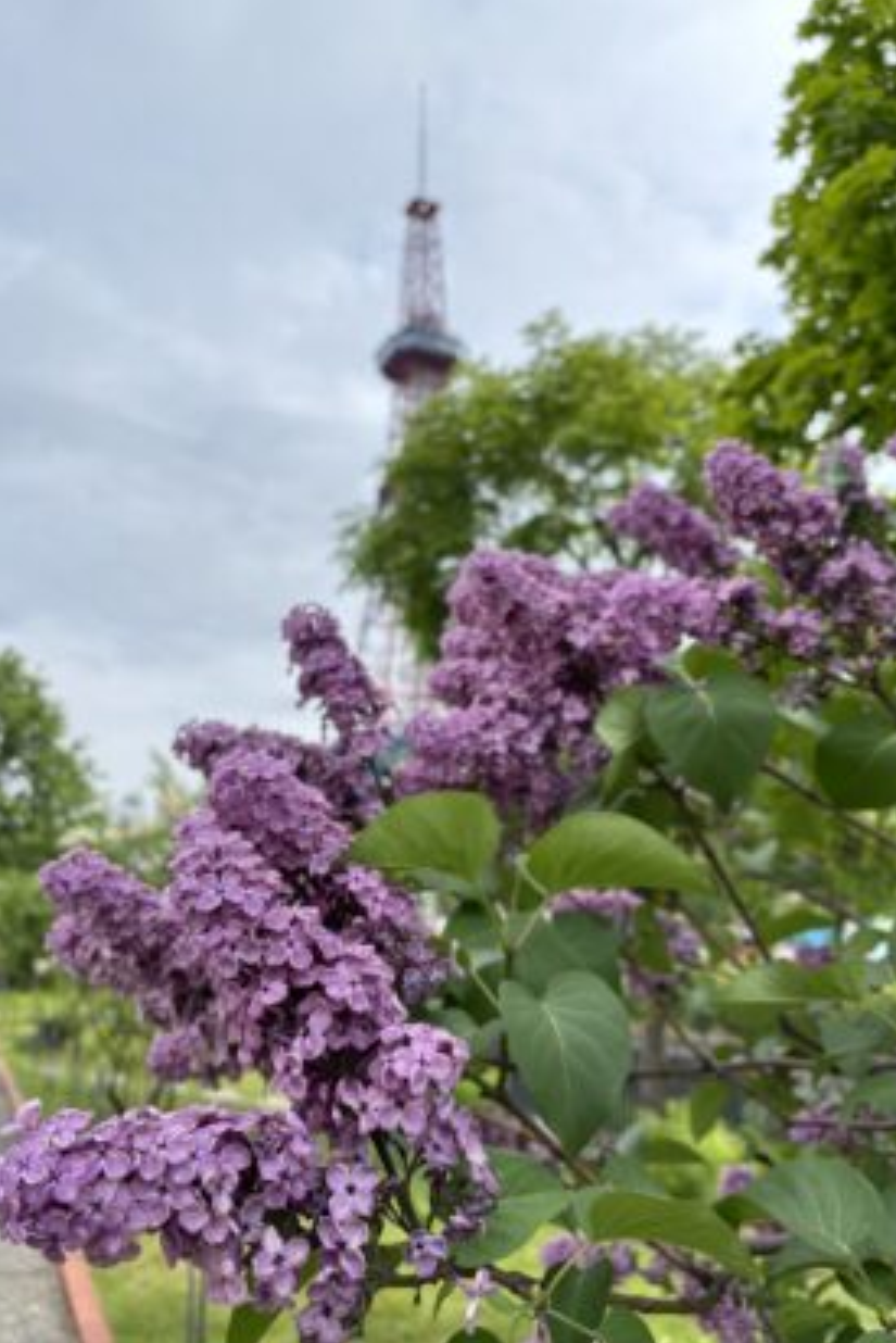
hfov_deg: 46.4
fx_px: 1044
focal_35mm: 28
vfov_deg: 65.4
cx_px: 456
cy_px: 689
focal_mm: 5.96
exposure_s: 1/670
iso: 50
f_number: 1.6
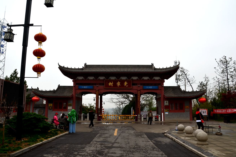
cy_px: 79
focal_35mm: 28
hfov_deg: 65.5
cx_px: 120
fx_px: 184
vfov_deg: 46.4
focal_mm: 18
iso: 200
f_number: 10
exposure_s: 1/60
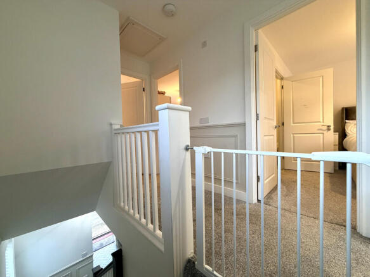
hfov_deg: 102.1
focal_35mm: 14
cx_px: 185
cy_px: 138
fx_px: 150
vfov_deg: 85.7
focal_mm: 2.22
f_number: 2.2
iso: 160
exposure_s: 1/50
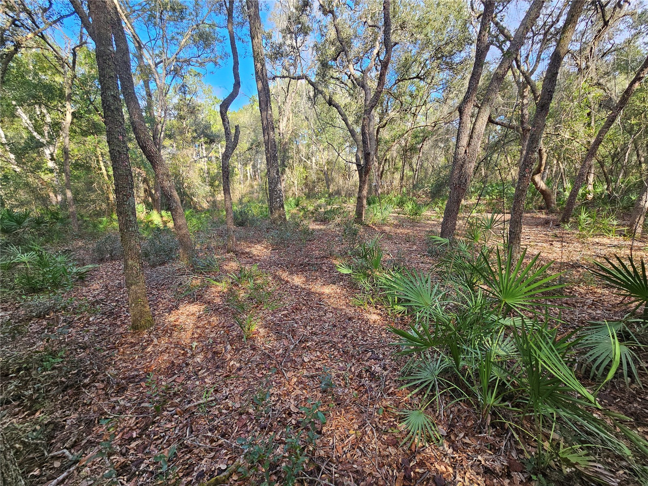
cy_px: 243
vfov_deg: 89.9
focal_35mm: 13
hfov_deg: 106.2
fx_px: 243
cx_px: 324
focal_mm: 2.2
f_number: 2.2
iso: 50
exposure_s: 1/171
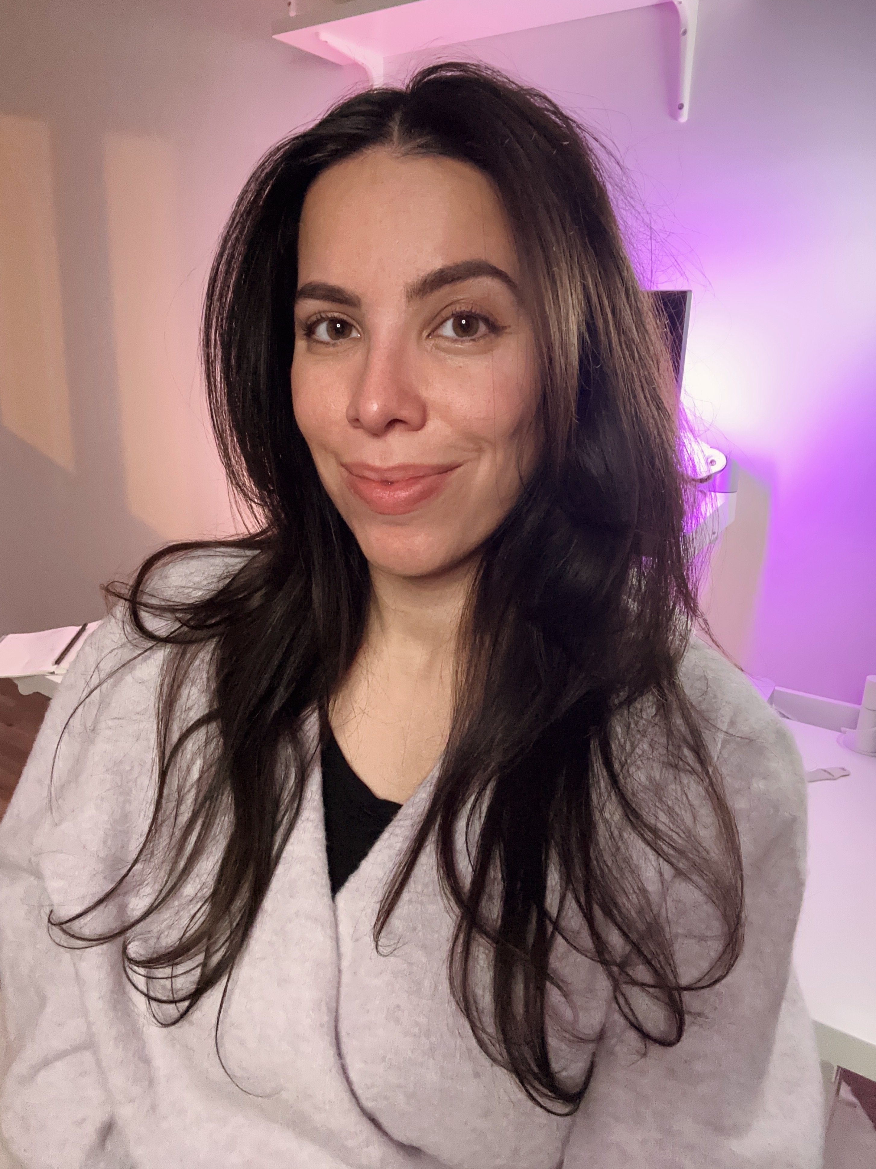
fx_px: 810
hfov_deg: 56.8
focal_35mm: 24
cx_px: 423
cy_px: 560
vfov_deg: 71.6
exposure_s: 1/29
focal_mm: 2.69
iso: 500
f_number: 1.9
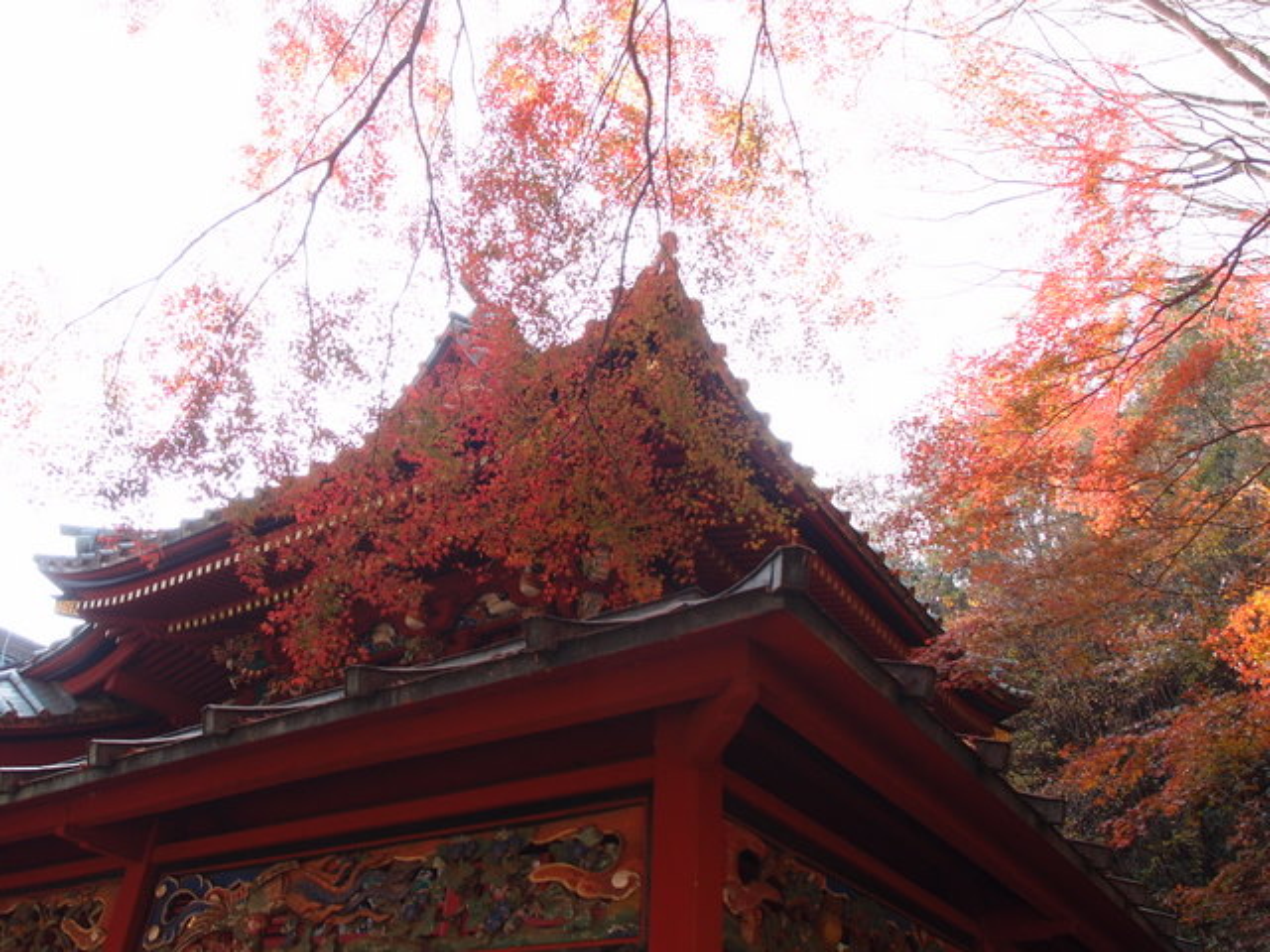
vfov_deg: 49.7
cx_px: 635
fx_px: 1027
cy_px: 476
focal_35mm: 28
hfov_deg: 63.4
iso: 100
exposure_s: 1/200
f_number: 2.5
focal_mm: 6
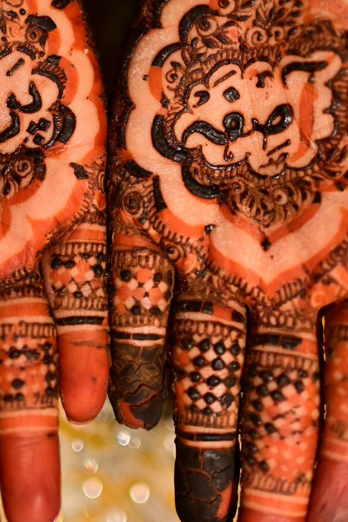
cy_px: 96
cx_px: 84
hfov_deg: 14.2
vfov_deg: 21.0
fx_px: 1392
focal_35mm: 96
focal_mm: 35
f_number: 1.4
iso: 160
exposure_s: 1/500
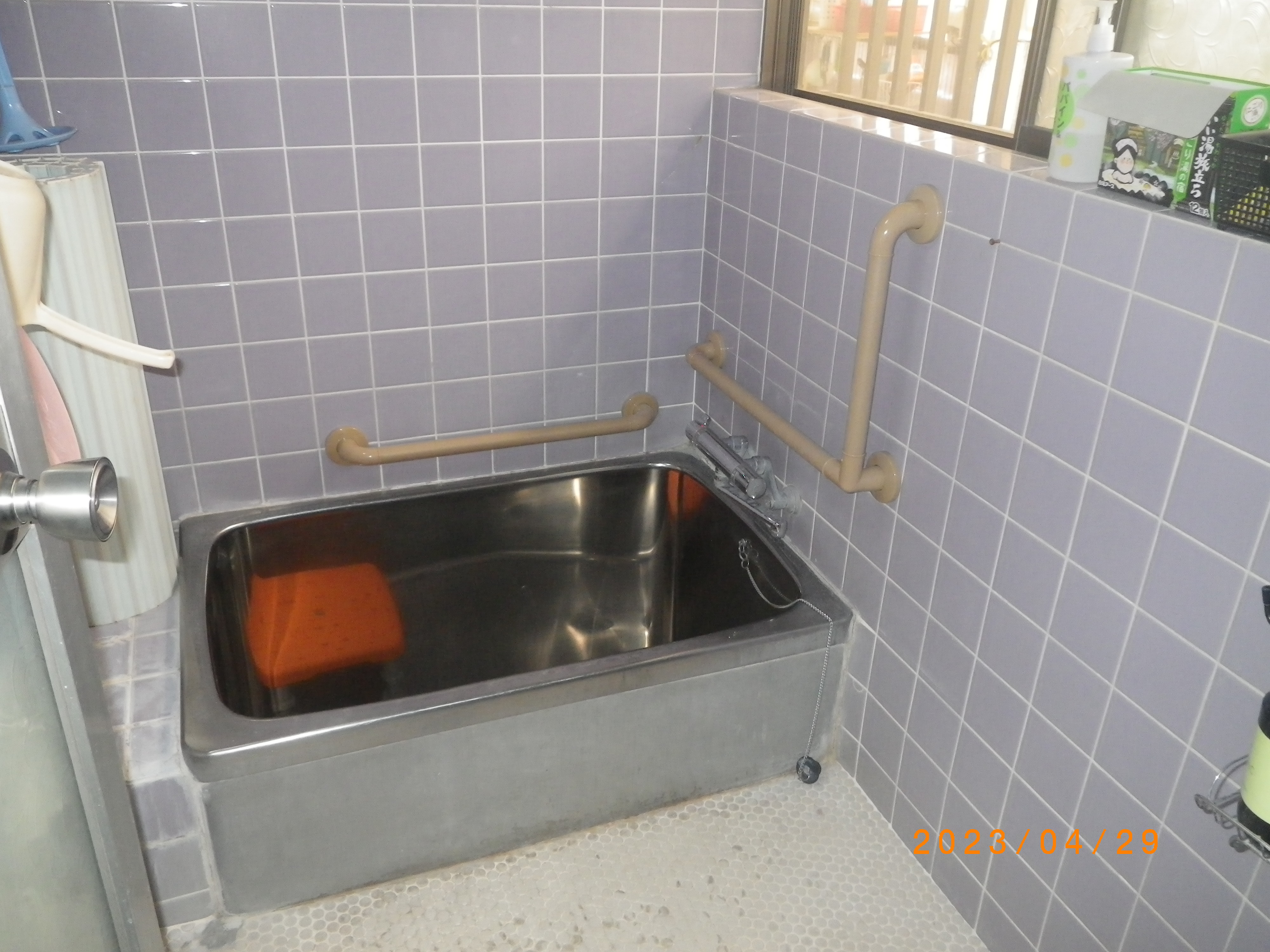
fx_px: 1027
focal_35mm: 28
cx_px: 635
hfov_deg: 63.4
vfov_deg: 49.7
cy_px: 476
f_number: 3.5
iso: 400
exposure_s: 1/50
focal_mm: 5
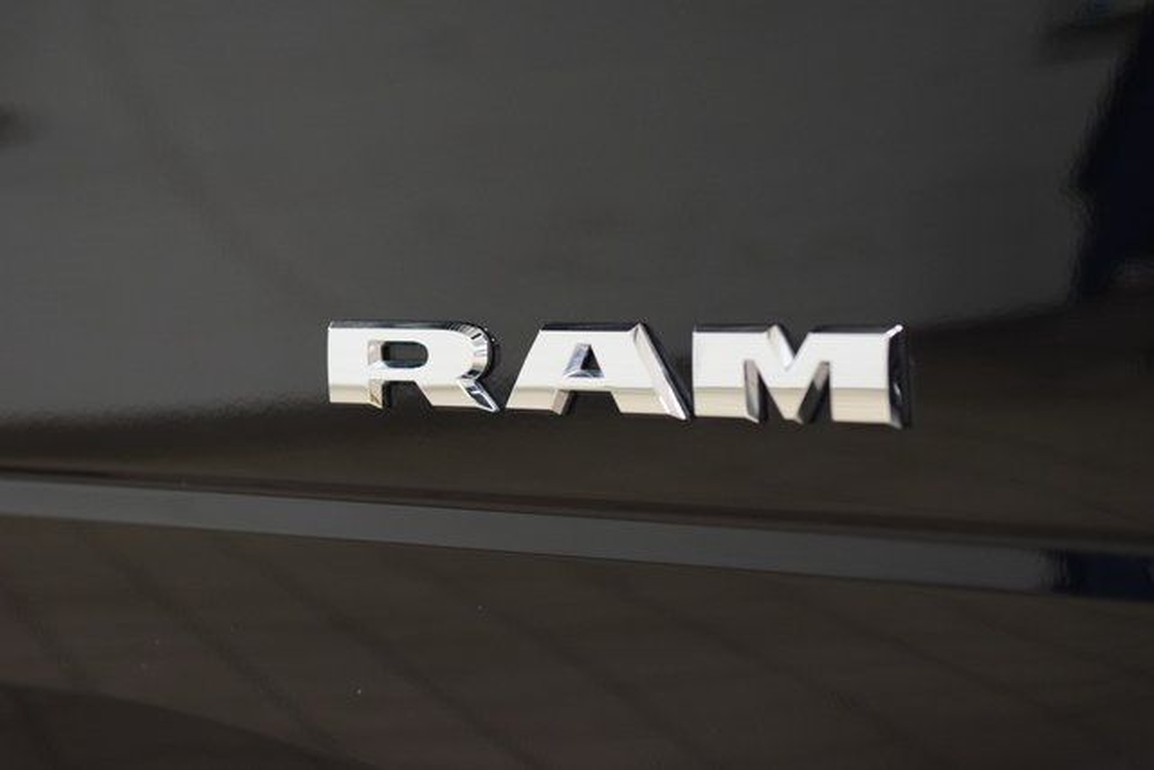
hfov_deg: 19.5
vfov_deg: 13.0
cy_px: 385
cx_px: 577
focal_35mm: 105
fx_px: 3366
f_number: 4
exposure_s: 1/30
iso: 1600
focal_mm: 70
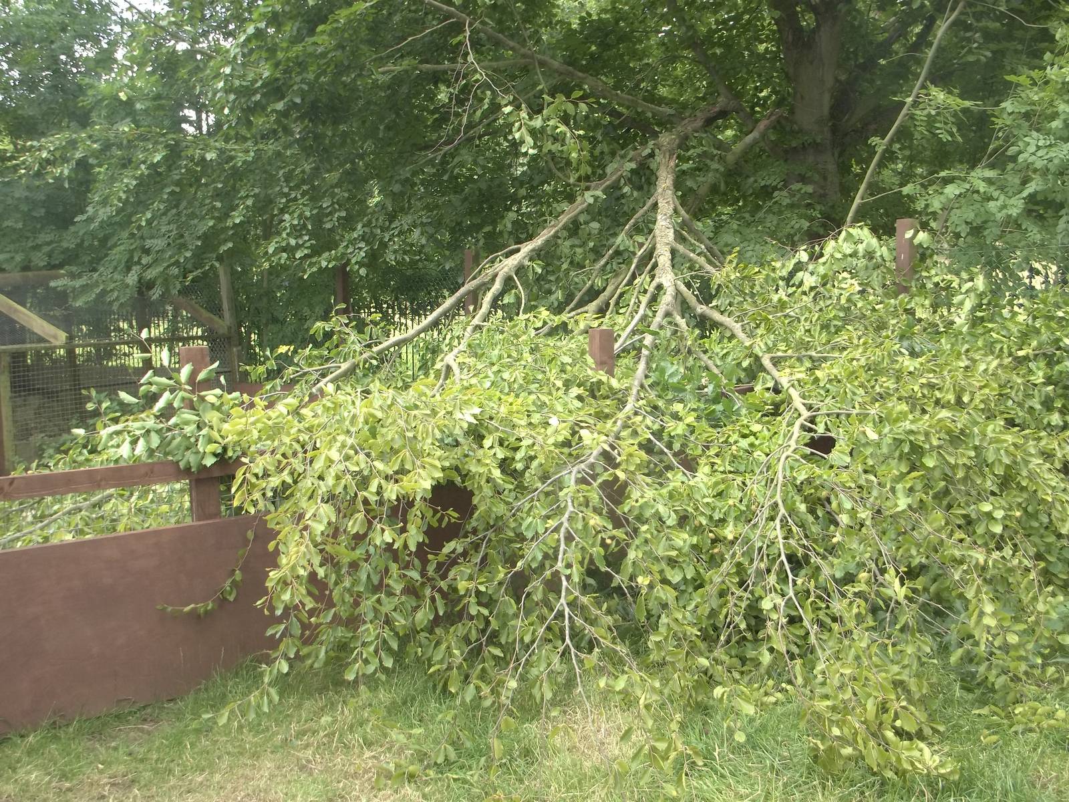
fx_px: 1019
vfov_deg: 42.9
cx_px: 534
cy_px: 401
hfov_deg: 55.4
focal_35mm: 33
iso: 80
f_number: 3.3
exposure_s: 1/50
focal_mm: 5.9
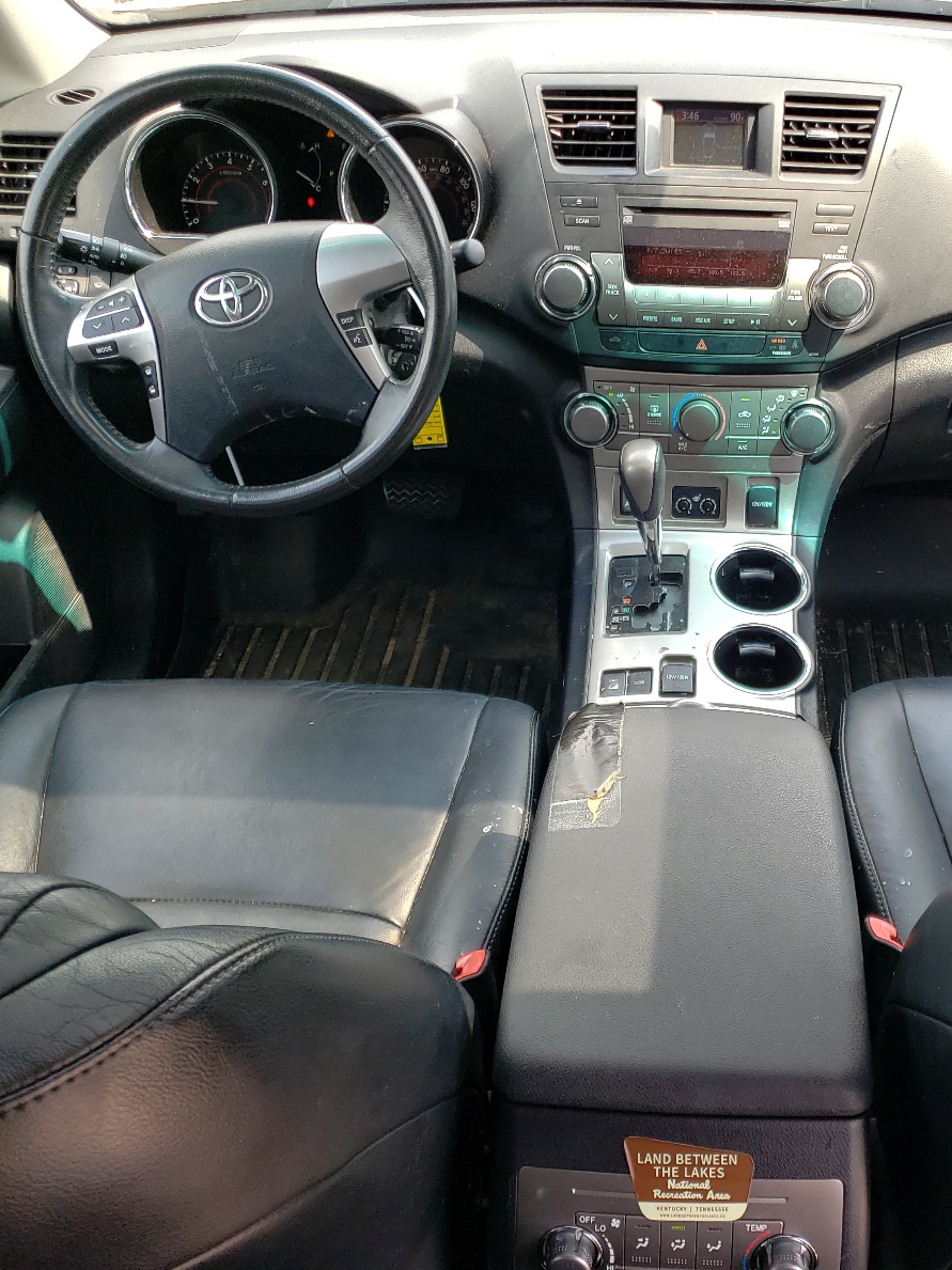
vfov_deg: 52.6
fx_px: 1284
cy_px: 637
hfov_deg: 39.8
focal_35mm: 35
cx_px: 682
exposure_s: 1/250
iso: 50
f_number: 1.5
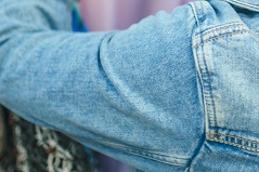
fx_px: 949
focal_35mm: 132
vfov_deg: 10.2
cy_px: -41
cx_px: 303
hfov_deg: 15.1
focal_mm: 35
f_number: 1.4
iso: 125
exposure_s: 1/200
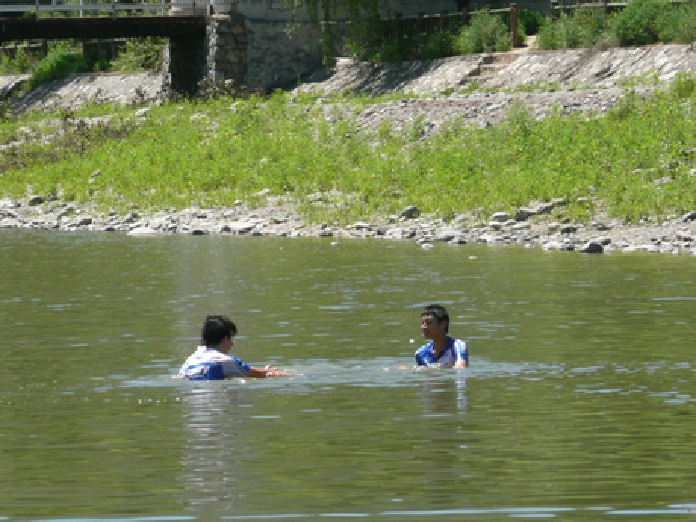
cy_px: 261
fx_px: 6816
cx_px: 348
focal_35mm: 339
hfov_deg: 5.8
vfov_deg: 4.4
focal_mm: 37.5
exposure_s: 1/400
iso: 100
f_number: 4.9
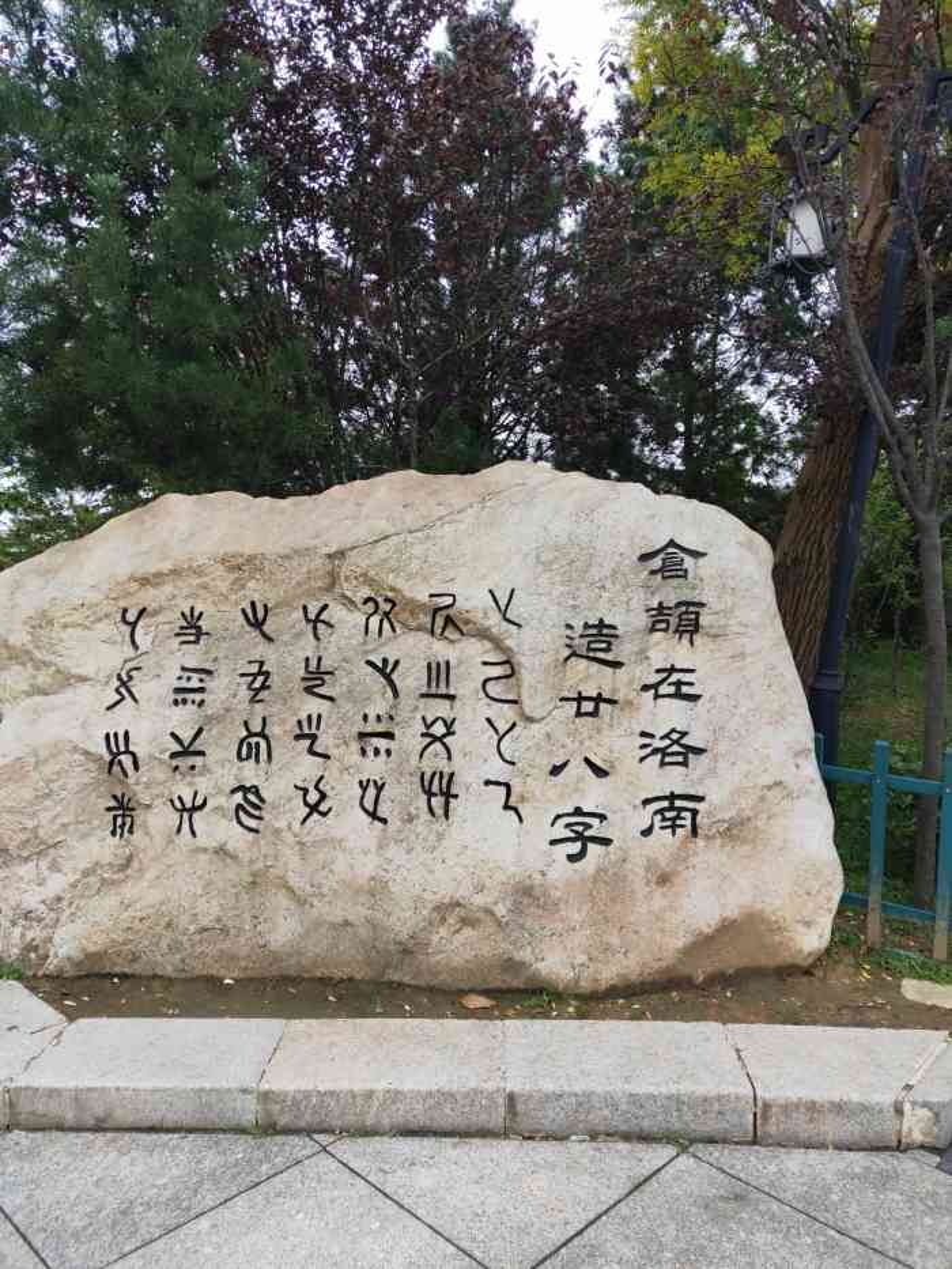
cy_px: 634
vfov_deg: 73.9
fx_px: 843
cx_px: 476
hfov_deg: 58.9
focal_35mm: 23
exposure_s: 1/556
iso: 100
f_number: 1.7
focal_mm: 3.97
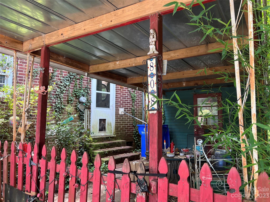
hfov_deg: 67.3
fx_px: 203
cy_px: 101
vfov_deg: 53.1
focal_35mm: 26
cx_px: 135
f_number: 1.5
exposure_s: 1/121
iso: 80
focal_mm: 5.7
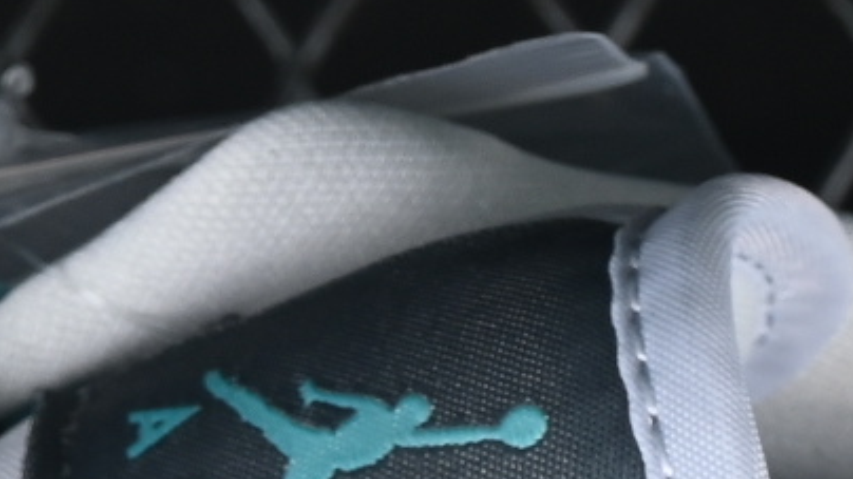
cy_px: 1891
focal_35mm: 541
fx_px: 12233
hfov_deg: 4.0
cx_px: -182
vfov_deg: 2.2
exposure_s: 1/80
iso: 160
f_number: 7.1
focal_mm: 50
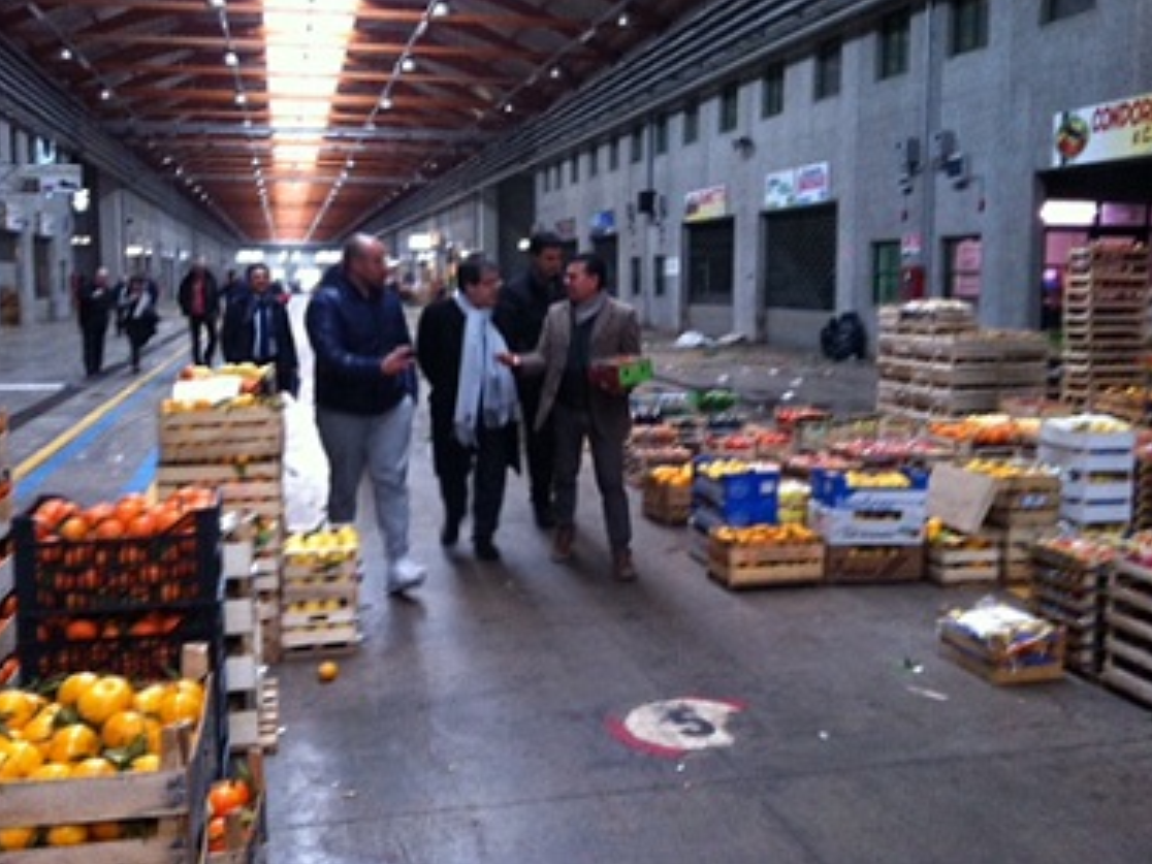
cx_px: 568
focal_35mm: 39
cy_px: 392
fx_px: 1298
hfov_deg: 47.9
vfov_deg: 36.8
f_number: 2.8
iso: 200
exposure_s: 1/15
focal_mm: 3.85
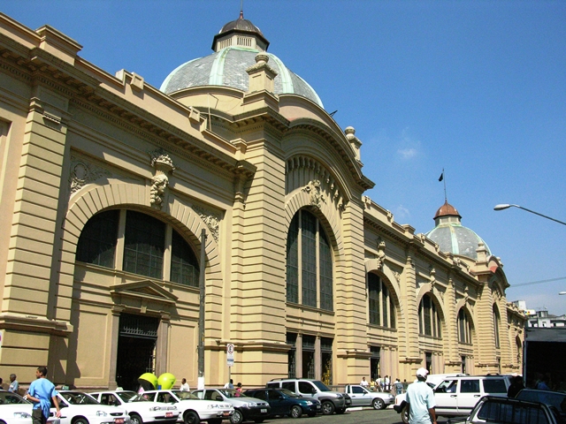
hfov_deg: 52.6
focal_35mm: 35
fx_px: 572
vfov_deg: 40.7
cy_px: 212
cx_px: 283
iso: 400
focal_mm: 8.9
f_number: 8
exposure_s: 1/936
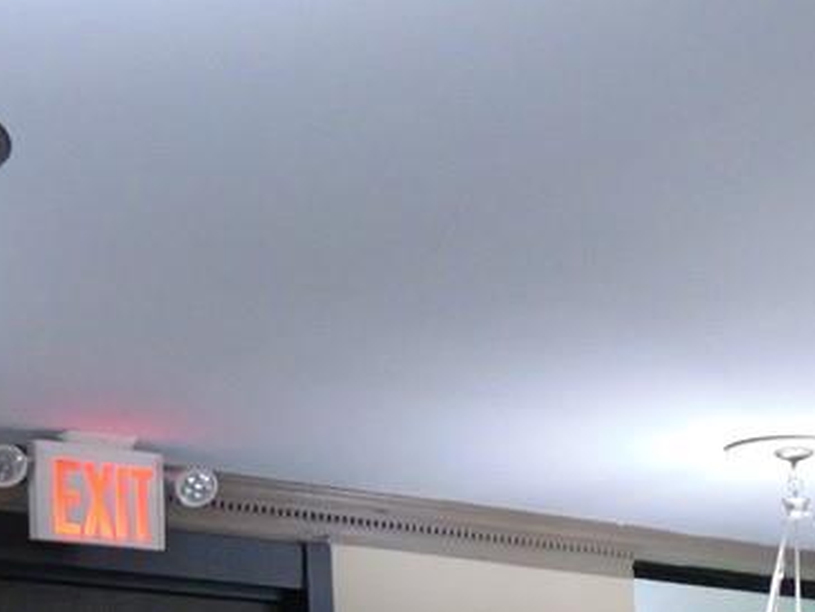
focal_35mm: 101
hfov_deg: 18.3
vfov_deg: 12.8
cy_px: 1213
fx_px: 2379
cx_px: 1008
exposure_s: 1/160
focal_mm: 9
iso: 1250
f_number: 2.2
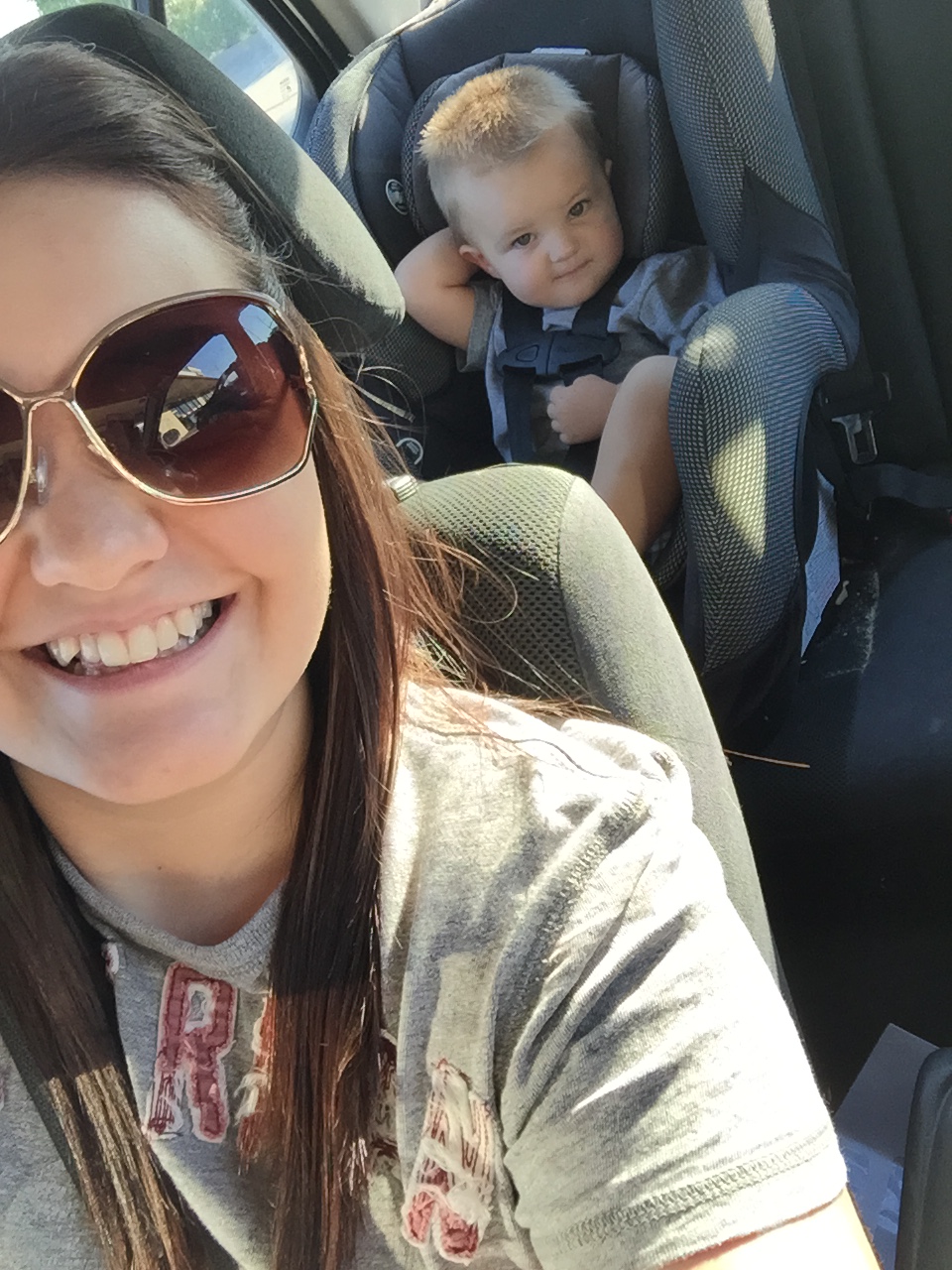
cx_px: 476
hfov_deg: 45.4
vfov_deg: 58.4
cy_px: 635
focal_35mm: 31
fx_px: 1137
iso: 50
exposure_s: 1/60
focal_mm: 2.65
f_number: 2.2
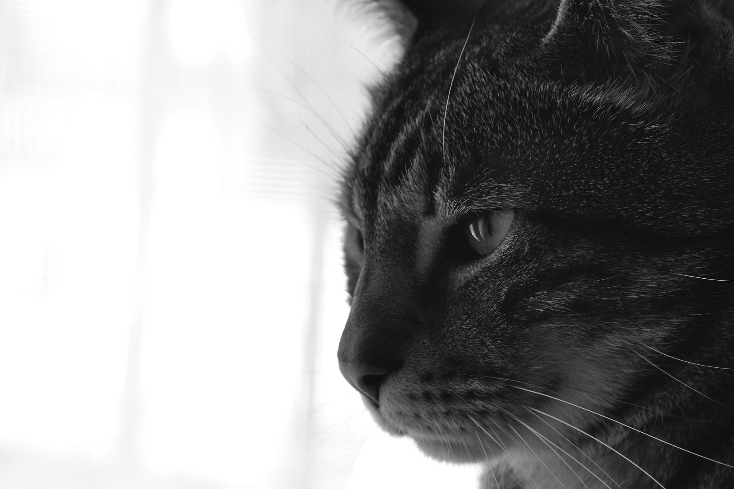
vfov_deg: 16.3
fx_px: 1712
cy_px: 244
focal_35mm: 84
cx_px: 367
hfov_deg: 24.2
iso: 200
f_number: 4
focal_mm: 56
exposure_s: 1/125
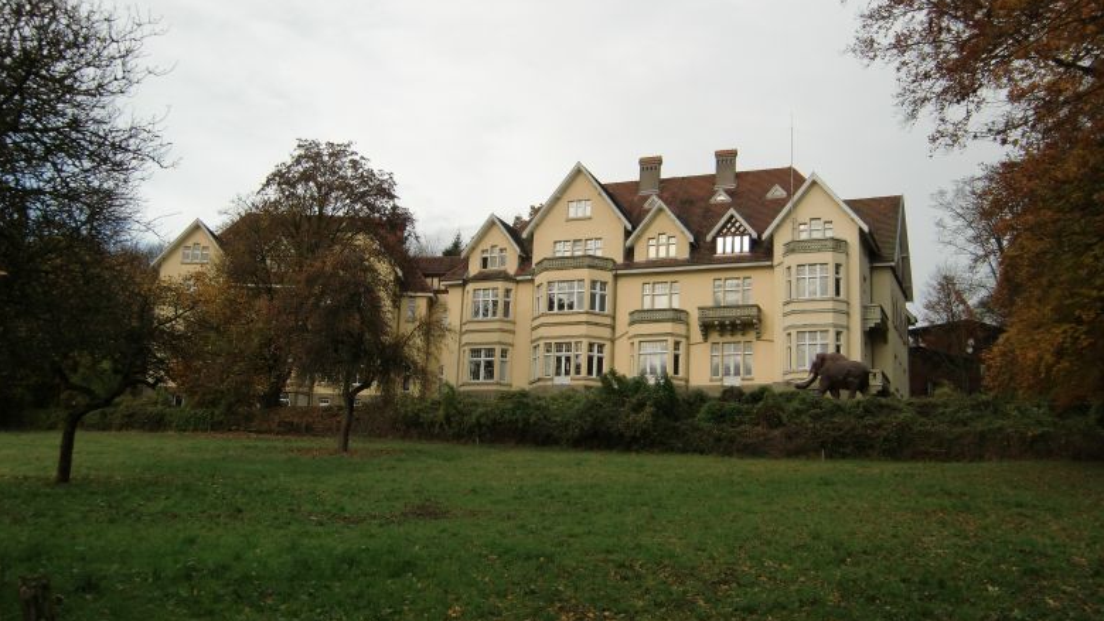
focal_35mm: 38
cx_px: 539
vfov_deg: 31.2
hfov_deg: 52.8
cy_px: 280
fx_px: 1113
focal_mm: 6.1
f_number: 3.6
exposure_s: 1/500
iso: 64
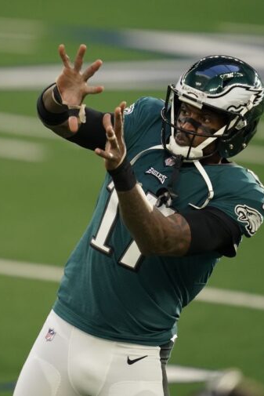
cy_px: 198
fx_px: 9266
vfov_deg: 2.4
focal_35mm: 843
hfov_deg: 1.6
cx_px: 14
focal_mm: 560
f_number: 4
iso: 4000
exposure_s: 1/2000
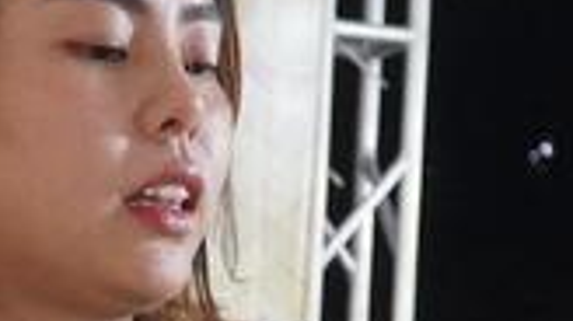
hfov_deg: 12.7
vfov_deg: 6.9
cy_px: 661
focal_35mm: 169
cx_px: 161
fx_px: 2566
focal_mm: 22
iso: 6400
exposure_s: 1/125
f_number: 4
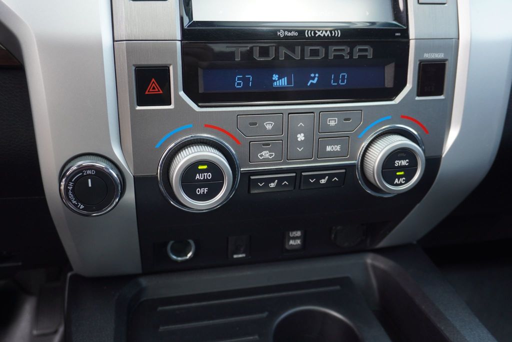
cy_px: 171
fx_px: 491
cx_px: 256
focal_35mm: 34
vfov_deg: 38.4
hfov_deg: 55.1
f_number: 4
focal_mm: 23
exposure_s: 1/60
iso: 200
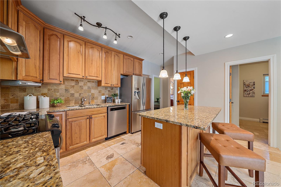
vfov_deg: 90.0
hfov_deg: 112.6
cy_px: 94
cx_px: 140
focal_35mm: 12
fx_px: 94
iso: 100
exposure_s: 1/2
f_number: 7.1
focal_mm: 12
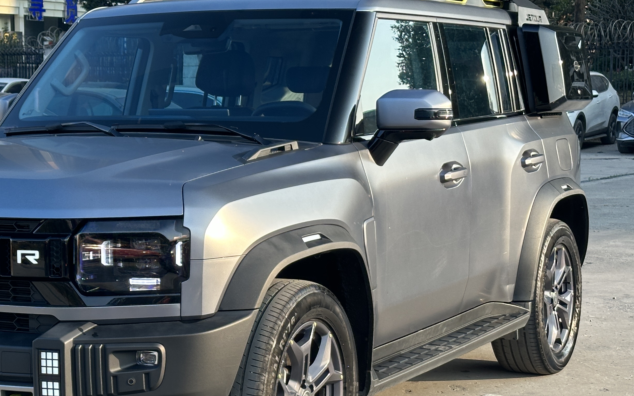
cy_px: 242
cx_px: 190
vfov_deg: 15.5
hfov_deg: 24.5
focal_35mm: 84
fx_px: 1451
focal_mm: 6.86
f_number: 1.78
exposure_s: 1/343
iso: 64
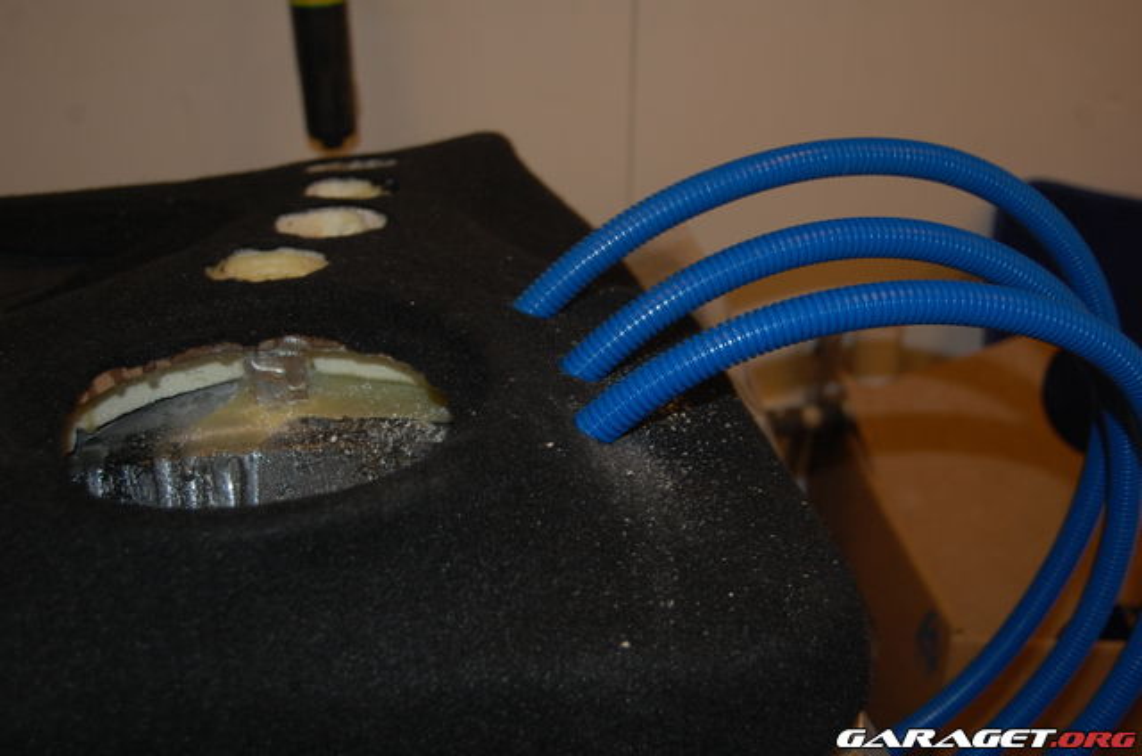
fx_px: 1520
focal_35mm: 48
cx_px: 571
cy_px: 378
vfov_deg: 28.0
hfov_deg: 41.2
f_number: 4.5
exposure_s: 1/60
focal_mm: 32
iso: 400
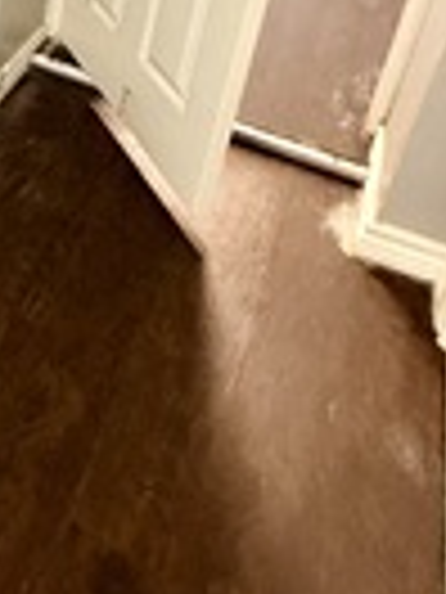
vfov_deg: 31.6
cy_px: -112
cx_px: -356
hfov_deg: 20.4
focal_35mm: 51
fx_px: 876
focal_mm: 2.22
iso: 400
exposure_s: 1/60
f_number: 2.2
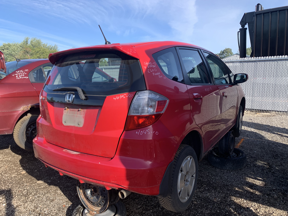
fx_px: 216
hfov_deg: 67.3
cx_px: 144
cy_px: 108
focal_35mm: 26
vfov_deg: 53.1
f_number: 1.8
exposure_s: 1/879
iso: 25
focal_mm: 4.25
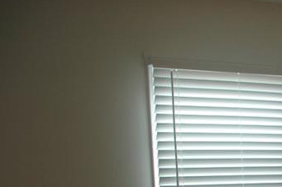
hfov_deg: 20.2
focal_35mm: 91
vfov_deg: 14.1
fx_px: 711
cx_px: 385
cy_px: 272
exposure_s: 1/50
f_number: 3.8
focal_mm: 20
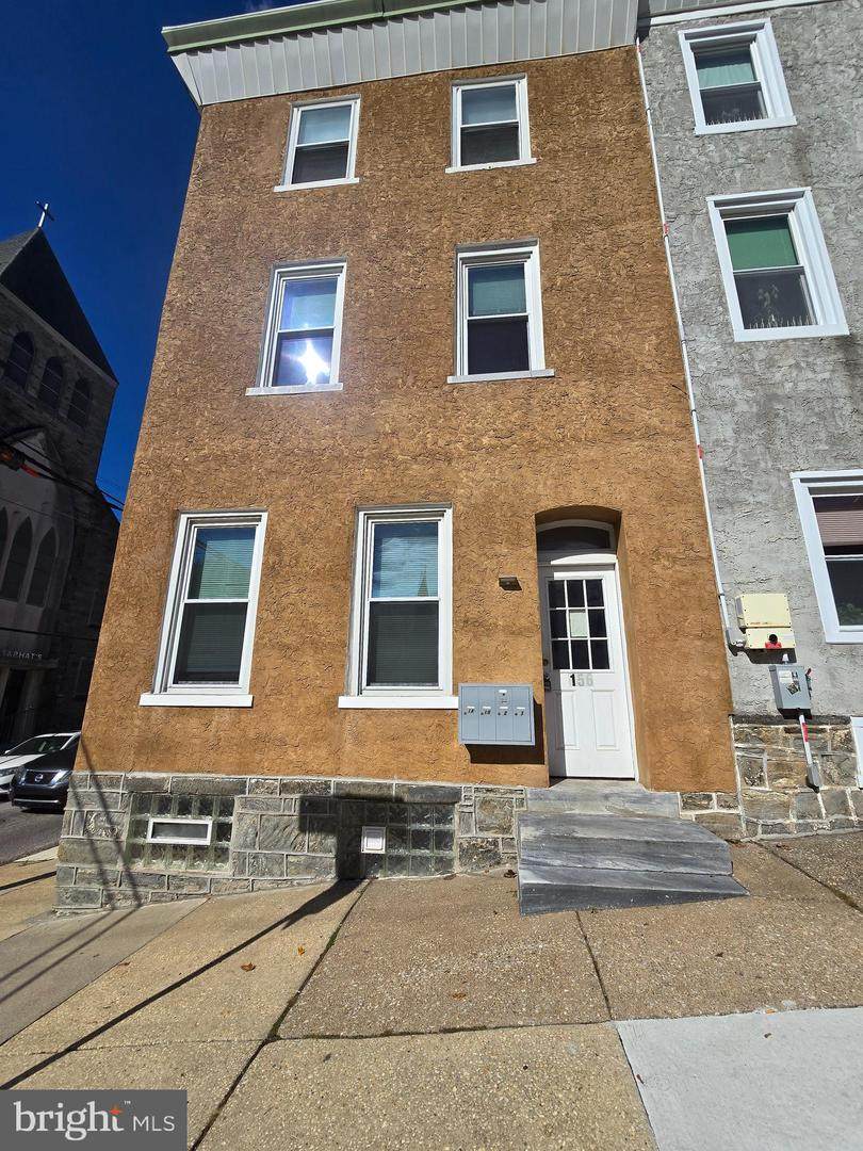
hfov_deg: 89.9
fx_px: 432
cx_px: 432
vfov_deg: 106.2
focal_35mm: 13
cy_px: 576
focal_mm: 2.2
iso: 50
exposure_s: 1/5638
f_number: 2.2
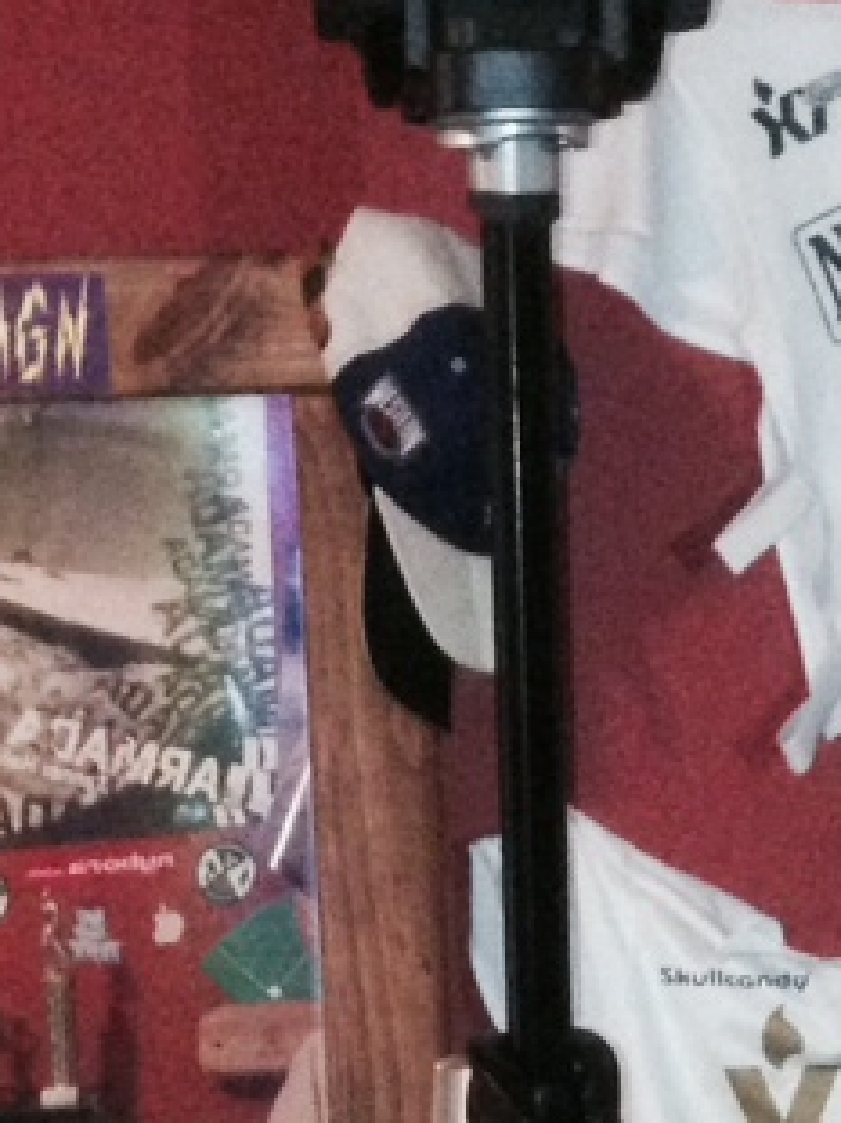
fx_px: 4409
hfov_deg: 10.9
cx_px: 585
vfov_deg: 13.1
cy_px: 2015
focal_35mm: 136
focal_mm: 4.12
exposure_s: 1/16
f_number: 2.4
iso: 640
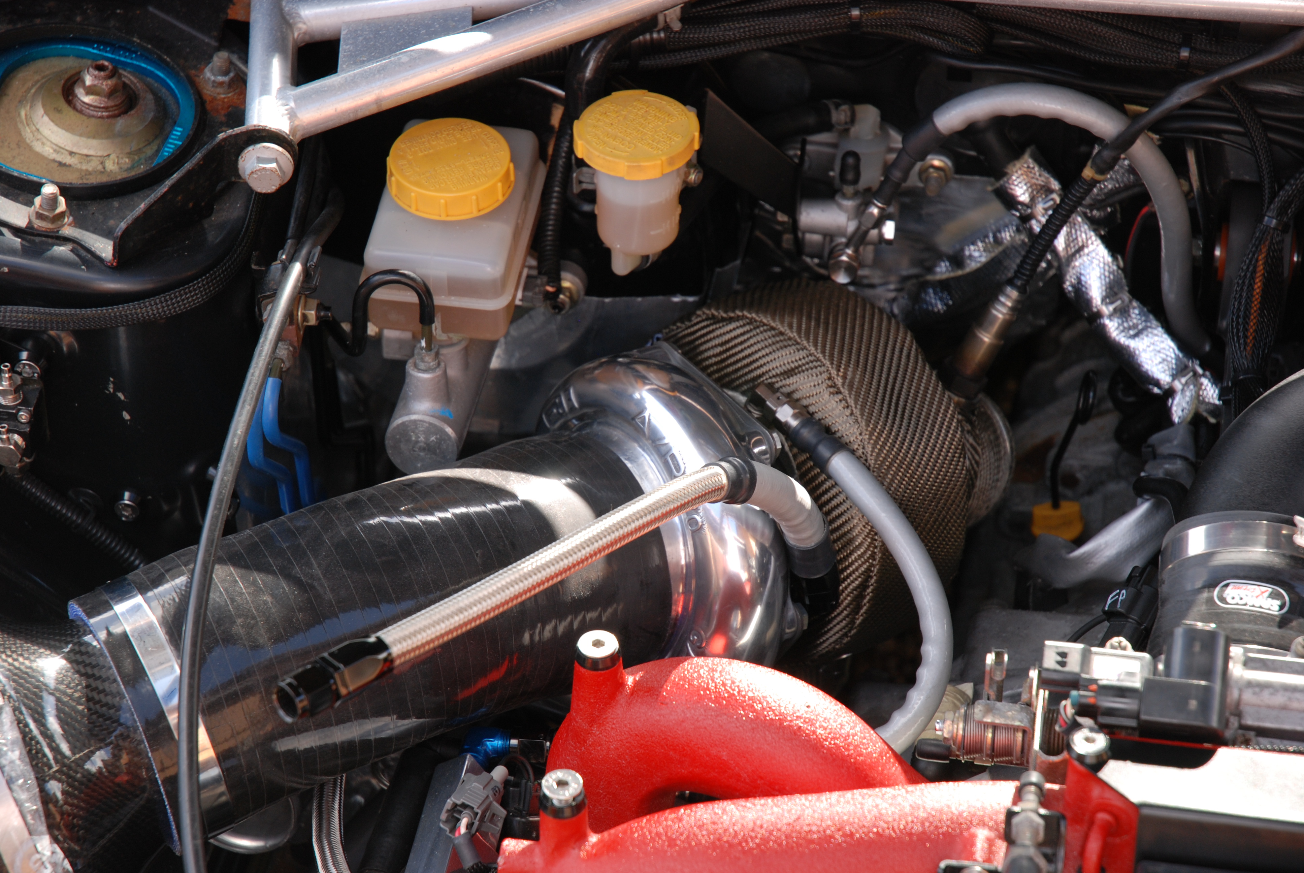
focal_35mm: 105
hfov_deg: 19.4
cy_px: 436
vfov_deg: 13.1
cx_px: 652
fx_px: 3808
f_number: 4.5
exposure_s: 1/100
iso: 200
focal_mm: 70
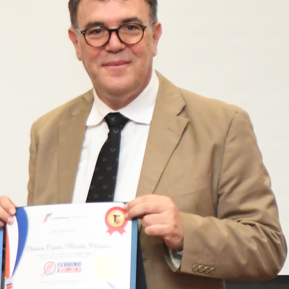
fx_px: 2616
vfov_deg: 6.3
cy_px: 193
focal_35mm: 277
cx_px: -146
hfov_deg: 6.2
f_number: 5.6
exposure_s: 1/160
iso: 3200
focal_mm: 48
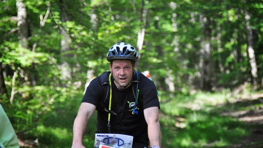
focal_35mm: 268
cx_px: 132
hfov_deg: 8.0
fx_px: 1869
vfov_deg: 4.5
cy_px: 67
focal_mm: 170
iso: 1250
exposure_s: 1/500
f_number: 5.6
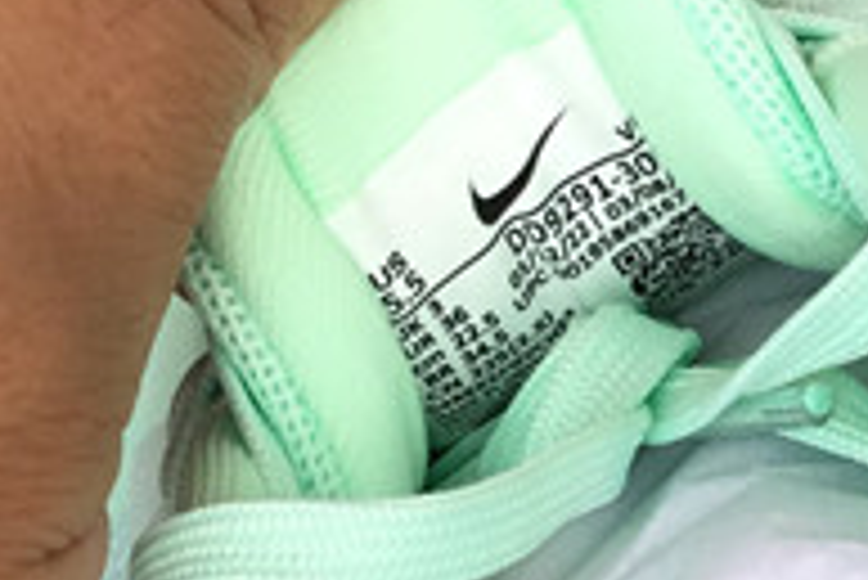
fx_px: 3619
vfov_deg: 9.1
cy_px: 555
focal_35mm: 150
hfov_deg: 13.5
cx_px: 792
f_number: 2.4
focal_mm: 3.3
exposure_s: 1/155
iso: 25
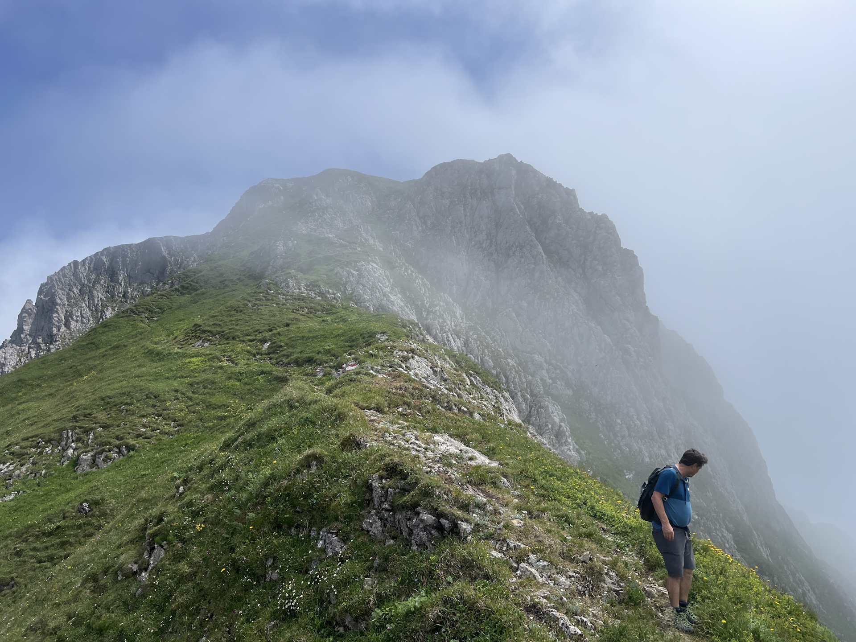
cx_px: 428
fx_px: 643
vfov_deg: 53.1
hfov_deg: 67.3
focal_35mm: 26
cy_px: 321
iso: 32
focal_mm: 4.2
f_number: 1.6
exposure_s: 1/6897
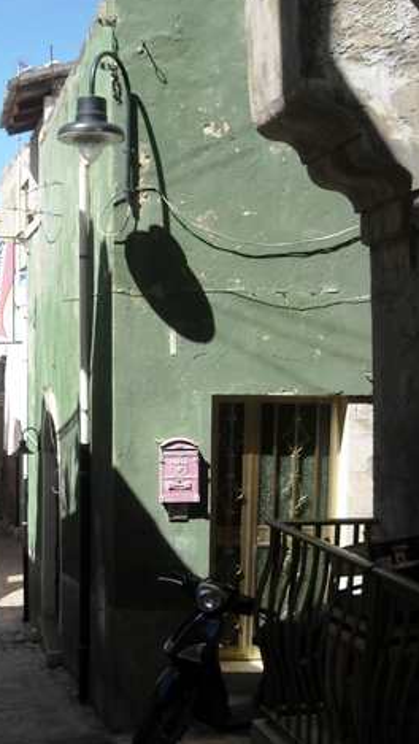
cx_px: 29
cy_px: 370
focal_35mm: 52
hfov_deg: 22.4
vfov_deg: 39.9
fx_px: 1027
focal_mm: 5.7
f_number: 5.6
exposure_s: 1/250
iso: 70
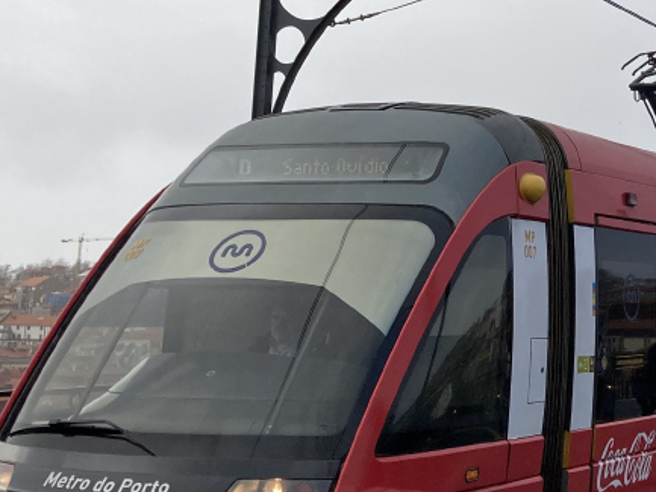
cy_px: 54
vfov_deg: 17.3
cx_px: 704
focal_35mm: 84
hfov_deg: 22.1
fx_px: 1592
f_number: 1.8
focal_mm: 3.99
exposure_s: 1/1021
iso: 20
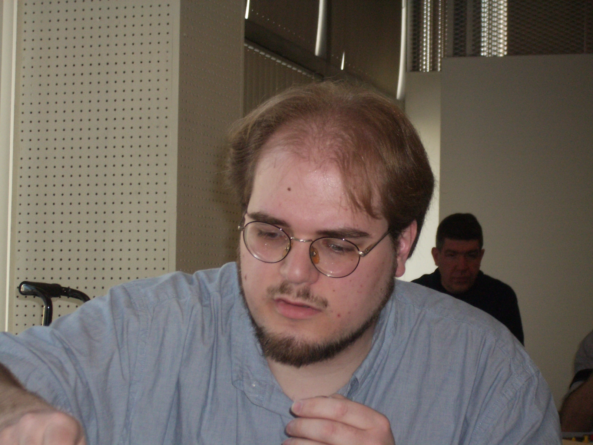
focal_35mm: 105
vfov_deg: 14.1
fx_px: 1799
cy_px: 222
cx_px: 296
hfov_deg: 18.7
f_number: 4.8
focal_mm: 17.4
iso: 200
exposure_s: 1/60
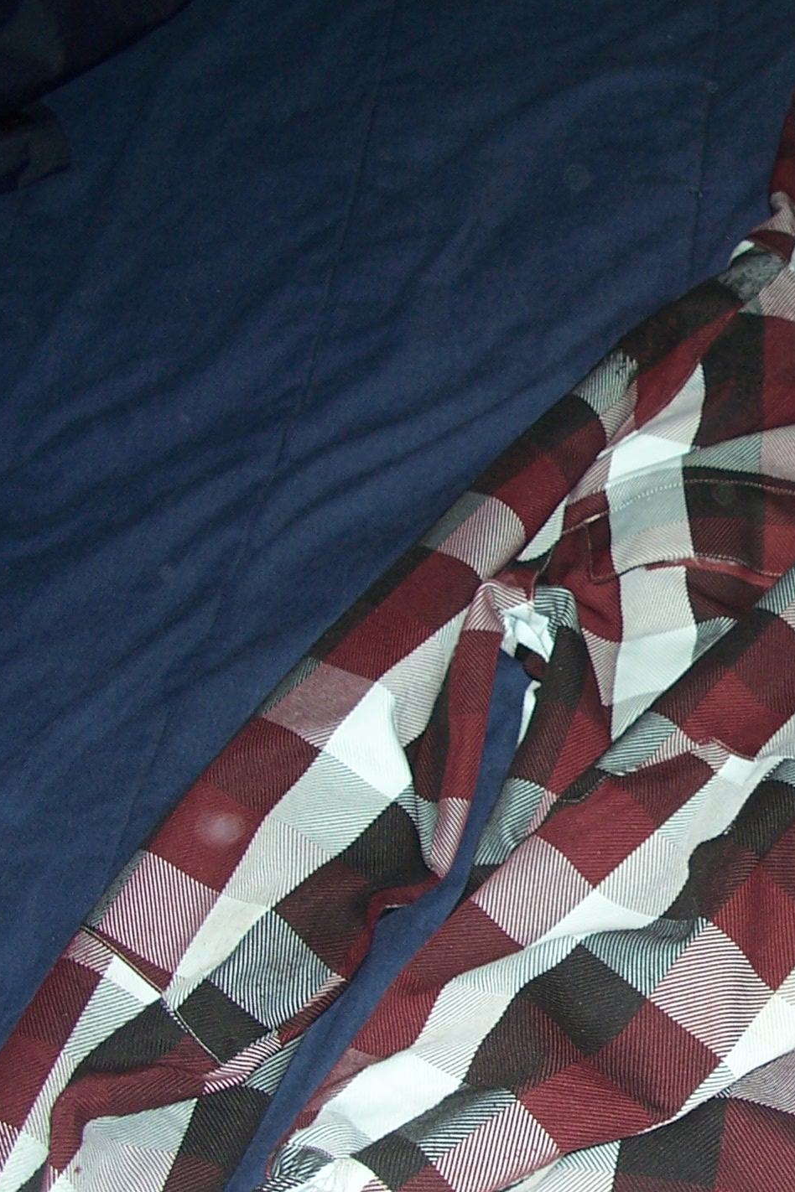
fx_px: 1954
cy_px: 723
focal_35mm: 59
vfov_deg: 33.8
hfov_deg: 21.9
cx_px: 854
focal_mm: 6
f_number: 2.8
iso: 80
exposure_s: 1/60
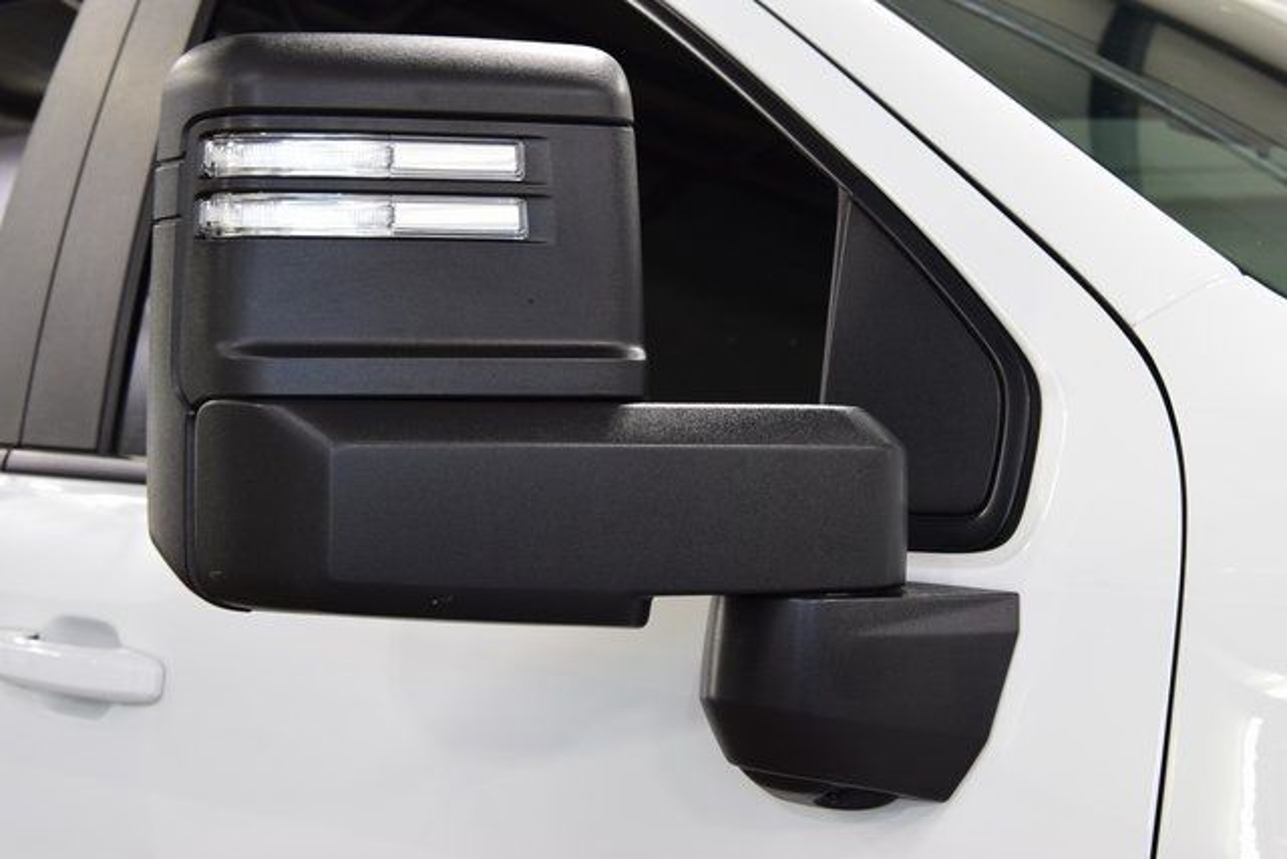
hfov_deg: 33.4
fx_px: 2145
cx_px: 644
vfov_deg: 22.6
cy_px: 430
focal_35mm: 60
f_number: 6.3
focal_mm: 40
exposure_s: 1/15
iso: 500
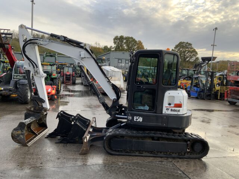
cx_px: 120
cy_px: 90
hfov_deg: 61.7
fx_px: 200
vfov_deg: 48.2
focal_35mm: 29
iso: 16
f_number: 1.8
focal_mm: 3
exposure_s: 1/202
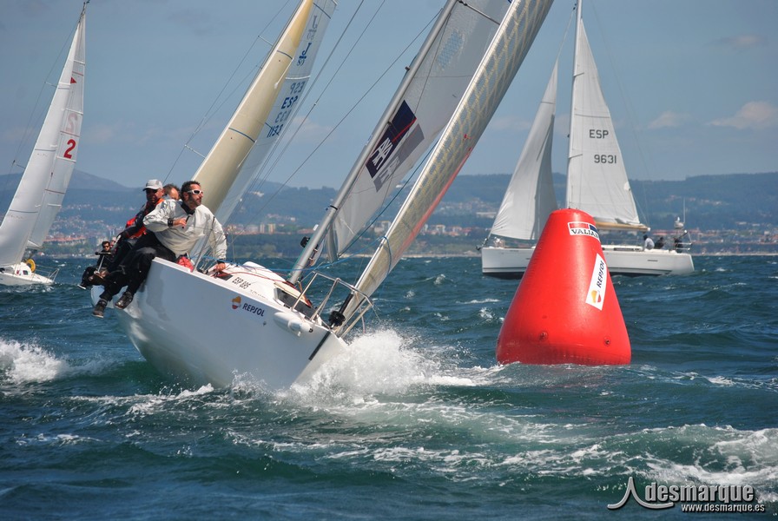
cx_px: 389
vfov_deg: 7.9
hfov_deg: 11.8
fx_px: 3765
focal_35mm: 174
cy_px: 260
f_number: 6.3
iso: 100
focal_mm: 116
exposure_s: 1/640
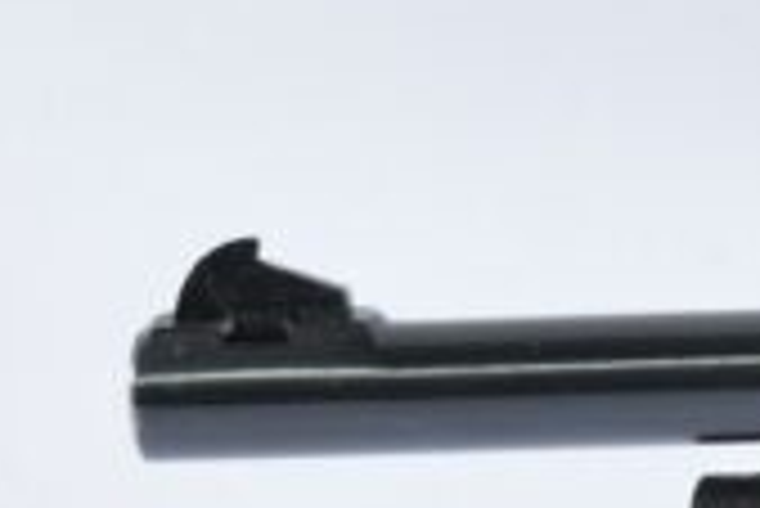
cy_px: 661
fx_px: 11219
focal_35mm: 531
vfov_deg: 2.6
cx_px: 1511
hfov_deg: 3.8
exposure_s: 1/20
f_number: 5.6
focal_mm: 50
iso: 640
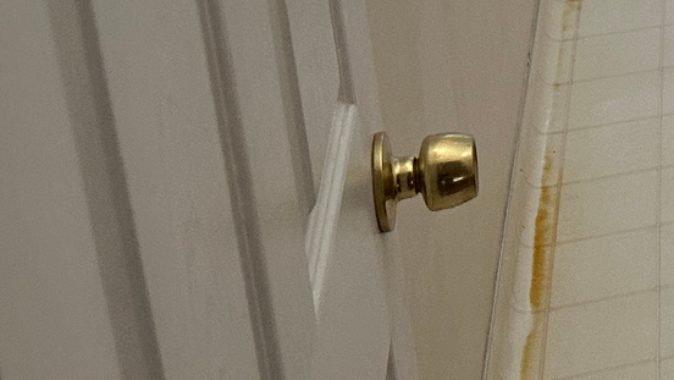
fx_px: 1734
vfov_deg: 11.1
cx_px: 1183
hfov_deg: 17.9
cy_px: -422
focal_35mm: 97
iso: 200
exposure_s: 1/120
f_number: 1.78
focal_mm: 6.86
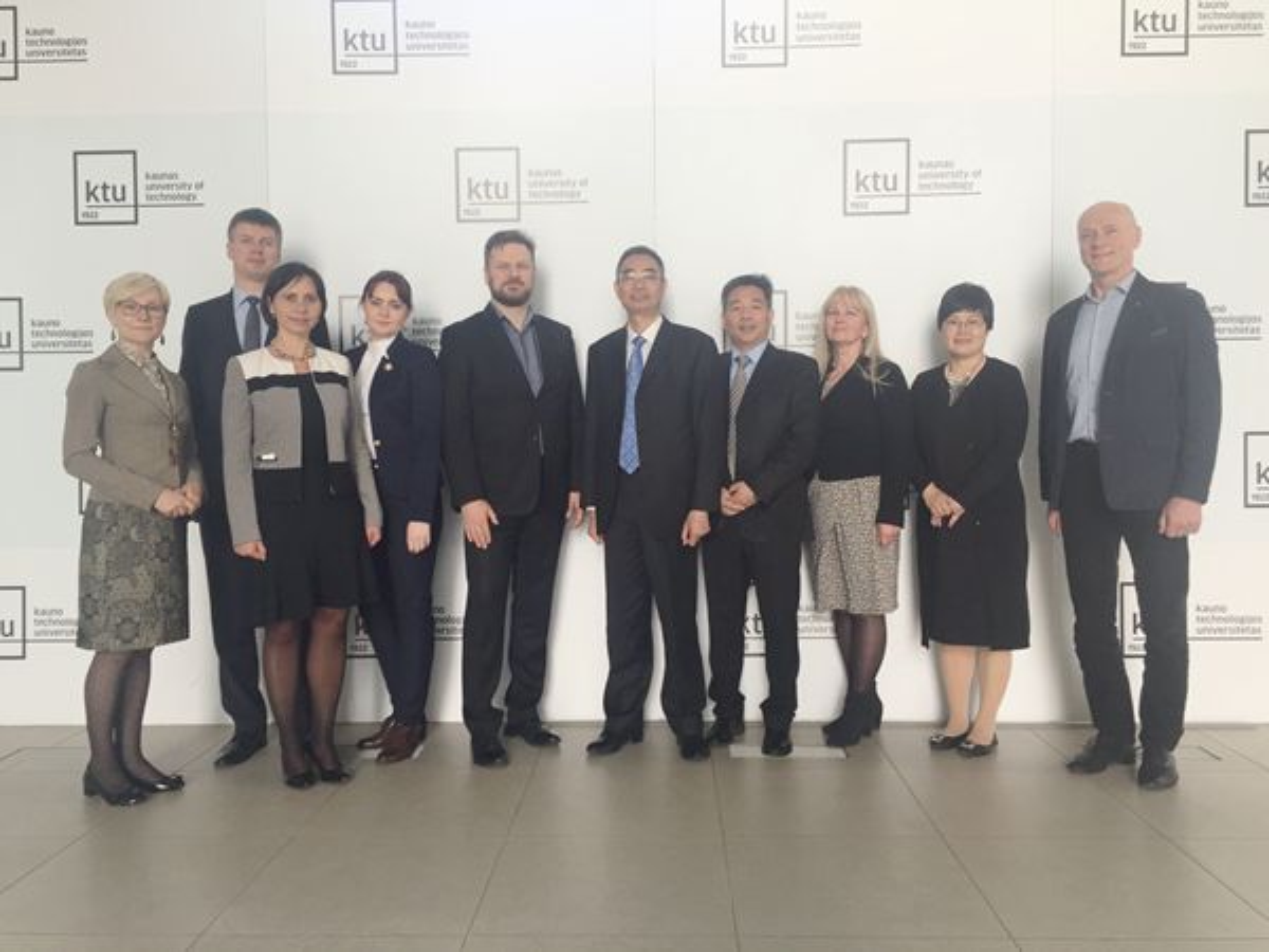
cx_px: 634
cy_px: 476
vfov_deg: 48.2
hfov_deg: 61.7
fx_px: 1063
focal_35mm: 29
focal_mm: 4.15
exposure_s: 1/60
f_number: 2.2
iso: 40
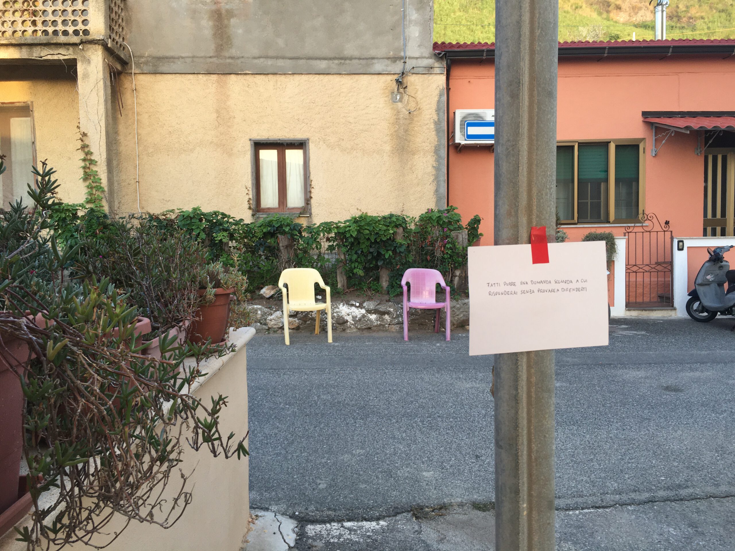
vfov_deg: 48.2
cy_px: 276
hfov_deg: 61.7
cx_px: 368
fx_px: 616
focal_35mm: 29
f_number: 2.2
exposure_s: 1/100
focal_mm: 4.15
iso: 32
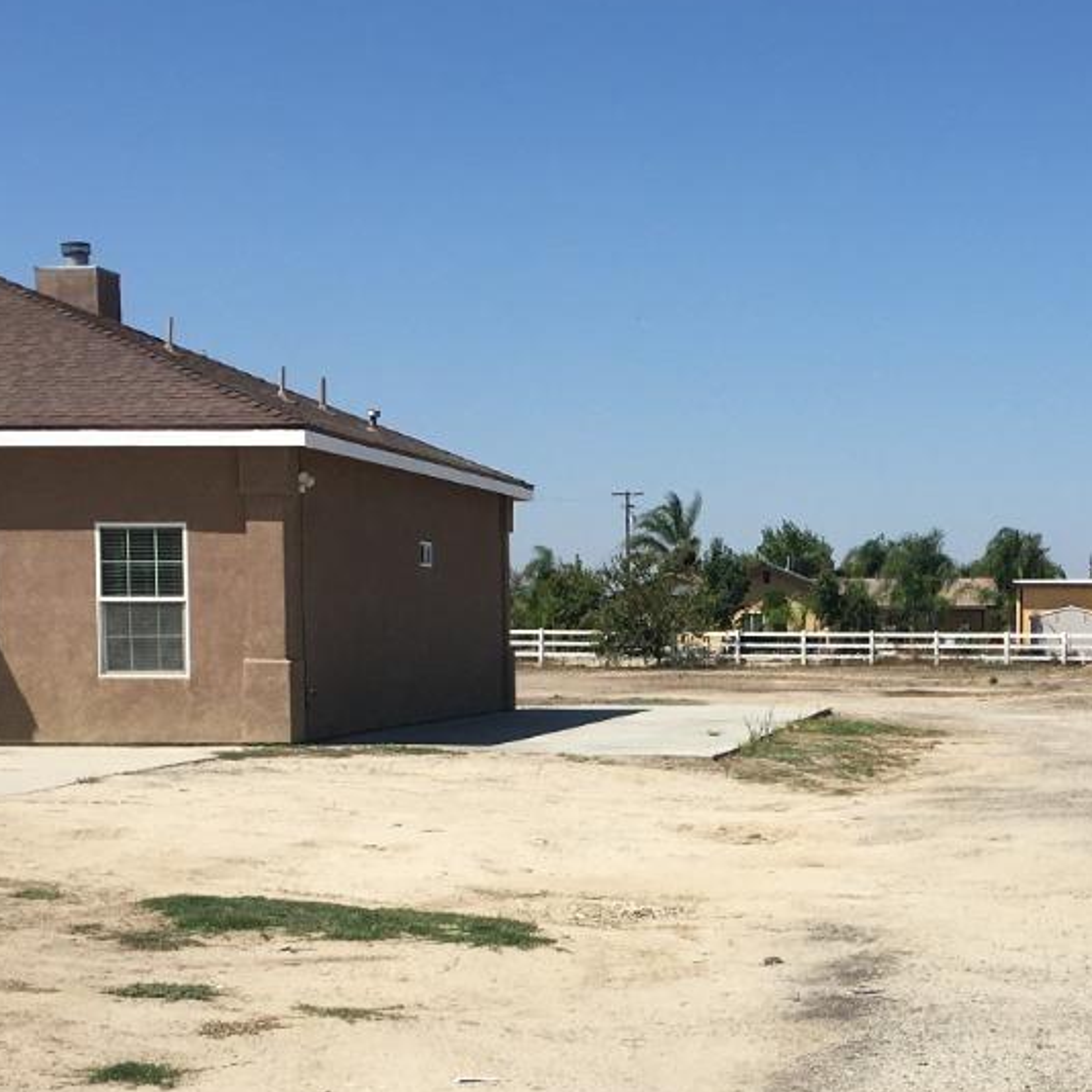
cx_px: 869
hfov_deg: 23.6
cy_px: 829
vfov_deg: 23.7
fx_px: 2570
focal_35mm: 72
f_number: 2.2
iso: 25
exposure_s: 1/2653
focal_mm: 4.15
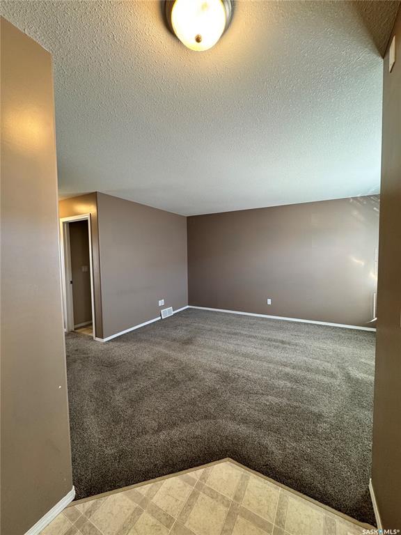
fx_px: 216
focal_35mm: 14
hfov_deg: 85.7
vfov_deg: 102.1
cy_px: 268
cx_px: 200
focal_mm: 2.22
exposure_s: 1/60
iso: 160
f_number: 2.2
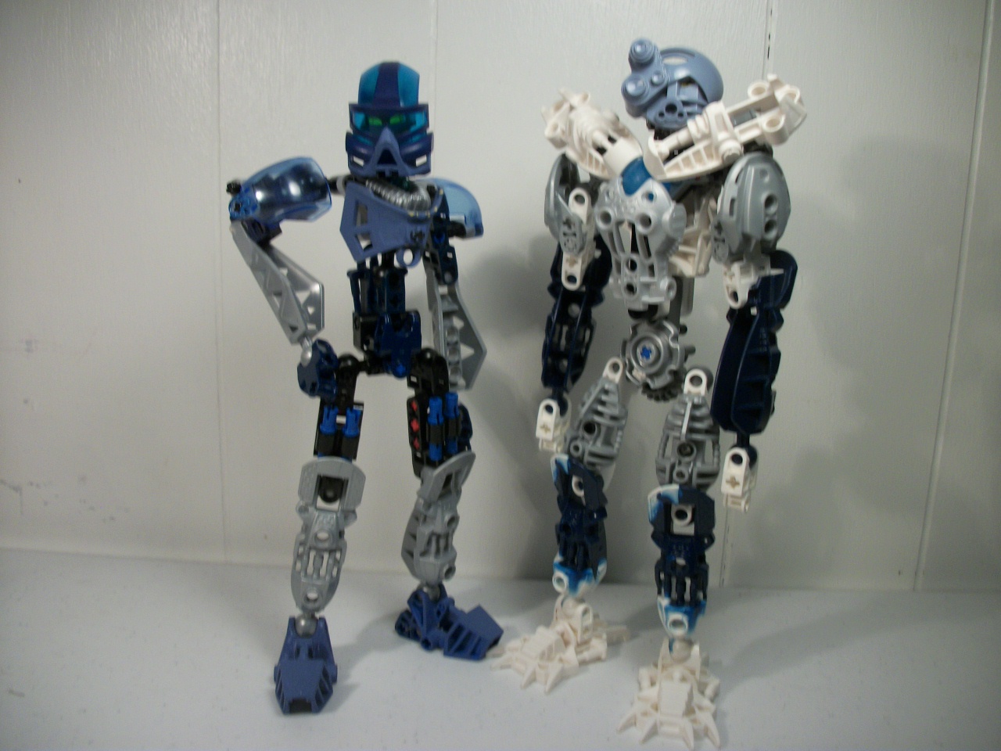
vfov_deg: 44.2
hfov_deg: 56.8
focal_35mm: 32
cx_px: 500
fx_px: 925
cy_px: 376
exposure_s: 1/60
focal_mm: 5.7
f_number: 2.9
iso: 80
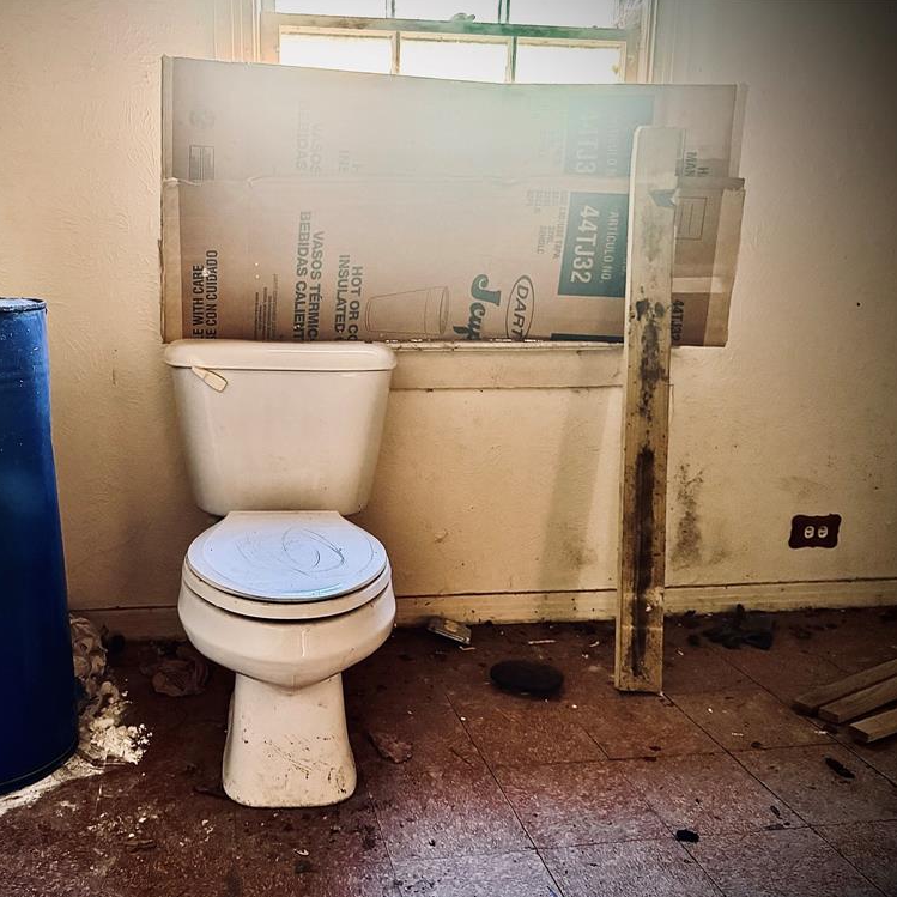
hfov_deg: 54.5
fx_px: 850
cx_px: 301
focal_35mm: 29
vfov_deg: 55.6
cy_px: 455
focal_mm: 6.76
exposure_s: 1/47
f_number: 1.78
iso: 800
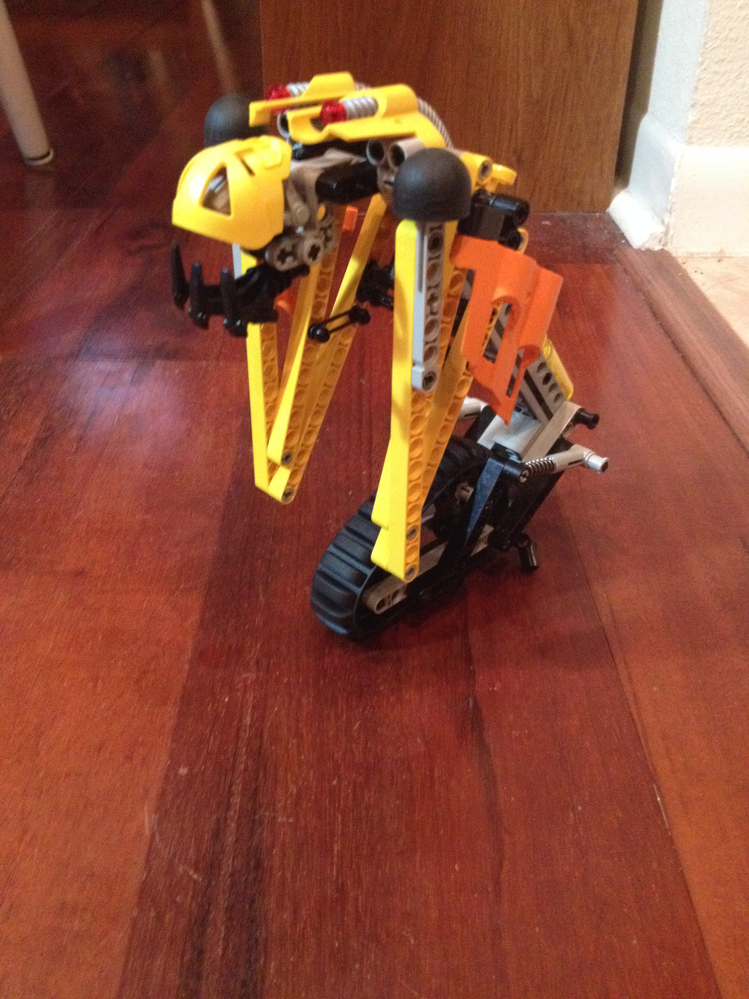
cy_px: 500
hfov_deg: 40.7
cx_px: 374
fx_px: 1010
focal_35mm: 35
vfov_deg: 52.6
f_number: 2.4
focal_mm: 4.28
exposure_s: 1/15
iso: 640
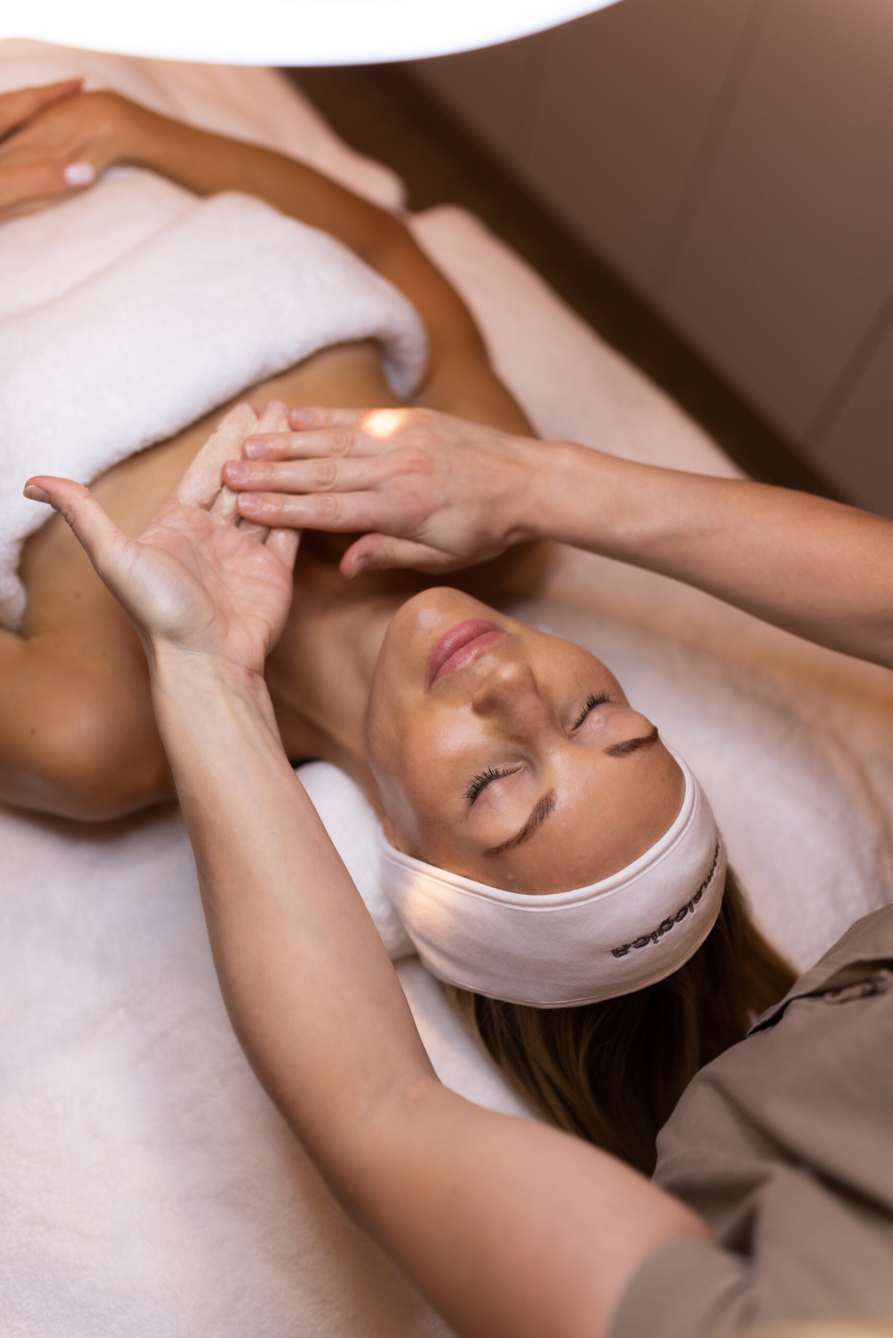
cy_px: 669
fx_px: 1301
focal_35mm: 35
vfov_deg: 54.4
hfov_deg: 37.9
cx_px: 446
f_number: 2
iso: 400
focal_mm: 35
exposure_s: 1/400
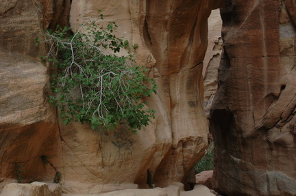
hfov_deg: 23.5
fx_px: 698
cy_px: 143
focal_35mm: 85
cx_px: 52
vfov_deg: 16.0
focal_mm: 34
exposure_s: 1/160
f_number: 6.3
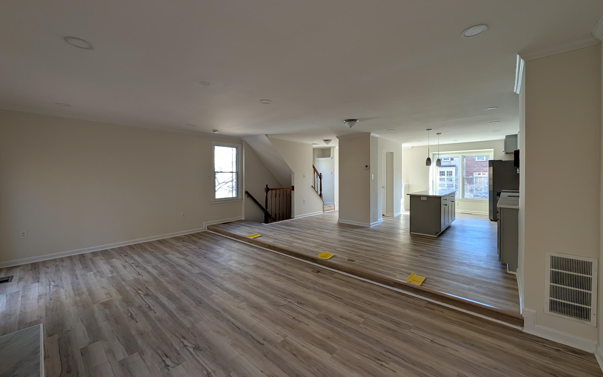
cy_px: 176
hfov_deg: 109.4
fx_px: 214
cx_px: 303
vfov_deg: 82.7
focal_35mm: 13
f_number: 1.7
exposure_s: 1/95.5
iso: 45
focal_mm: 2.02
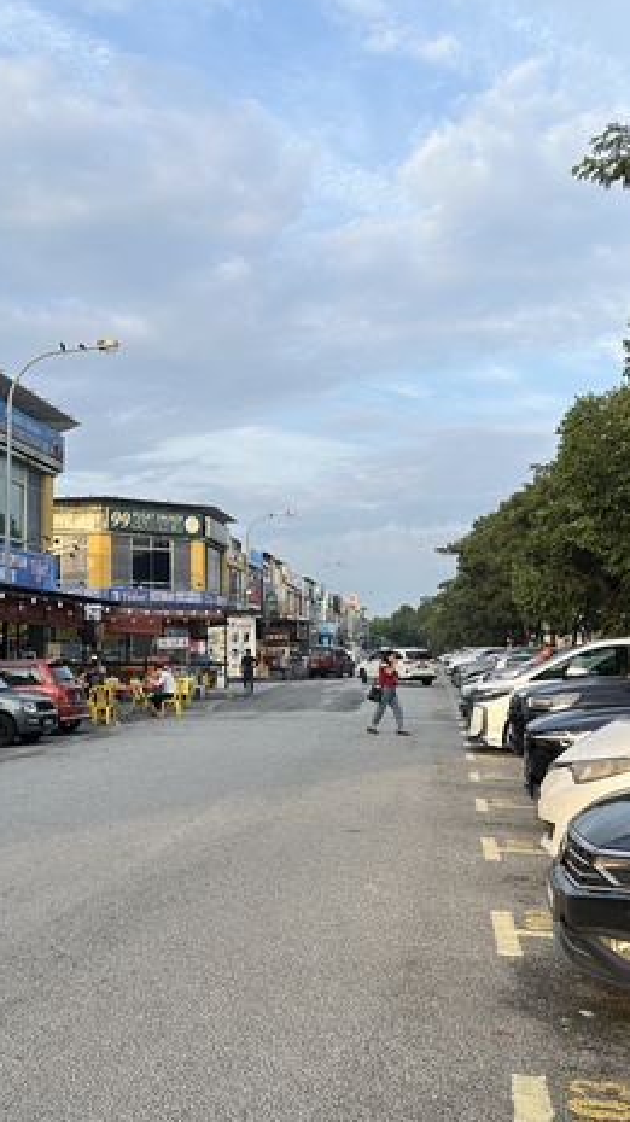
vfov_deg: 55.3
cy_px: 553
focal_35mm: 36
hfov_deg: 32.7
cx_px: 244
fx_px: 1071
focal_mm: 6.86
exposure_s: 1/1212
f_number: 1.78
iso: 80
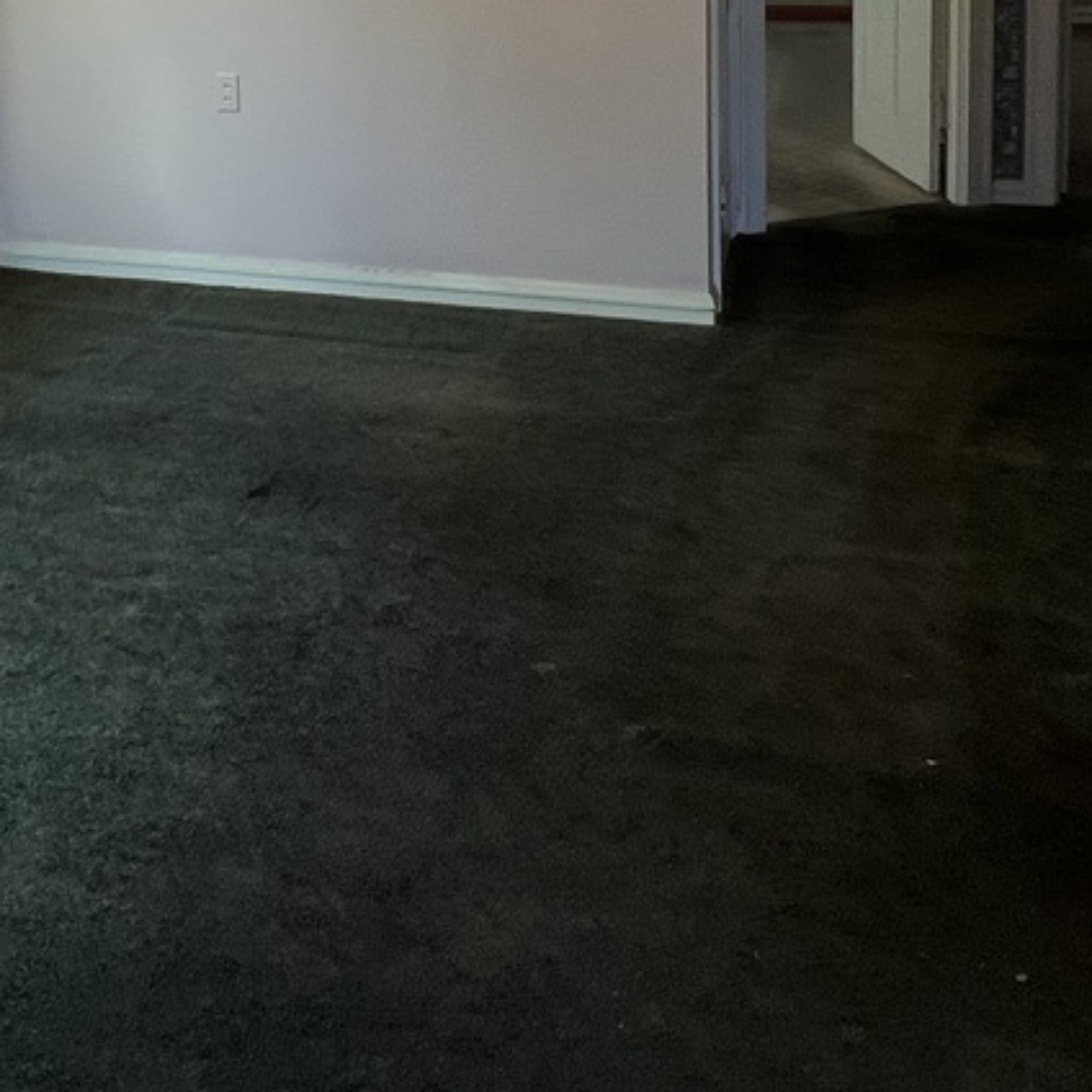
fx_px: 1392
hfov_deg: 41.8
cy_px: -39
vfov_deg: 37.5
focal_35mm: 39
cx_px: 299
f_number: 1.8
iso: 100
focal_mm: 1.57
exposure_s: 1/120
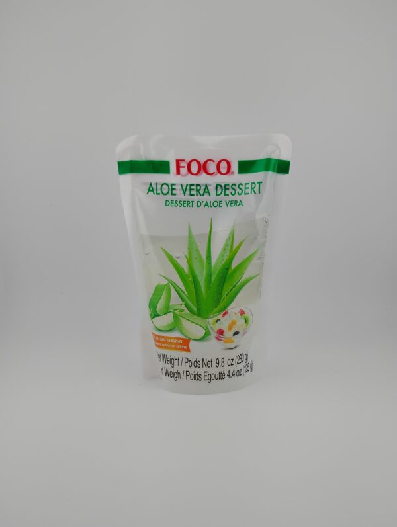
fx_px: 427
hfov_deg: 49.9
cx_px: 198
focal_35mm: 28
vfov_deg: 63.4
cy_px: 264
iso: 100
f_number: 1.8
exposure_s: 1/483
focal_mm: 4.26
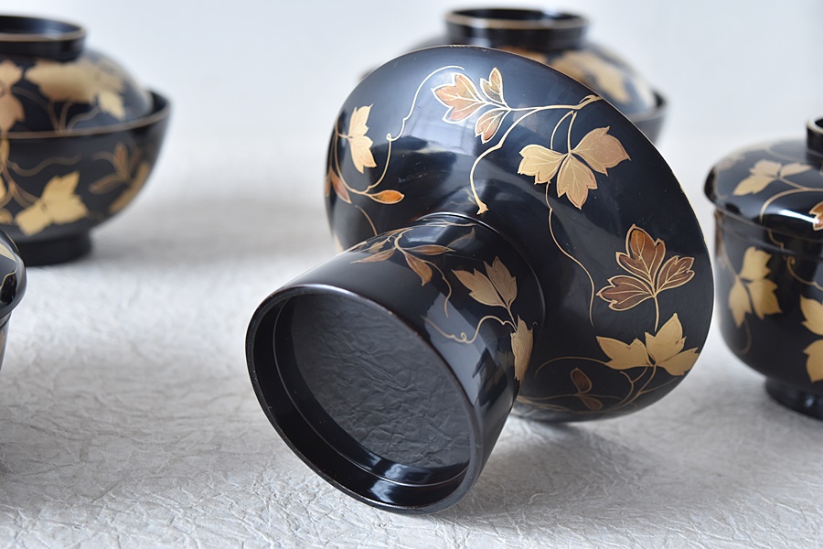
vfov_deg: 18.9
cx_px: 412
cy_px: 274
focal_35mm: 72
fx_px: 1646
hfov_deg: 28.1
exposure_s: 1/20
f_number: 5.3
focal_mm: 48
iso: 400
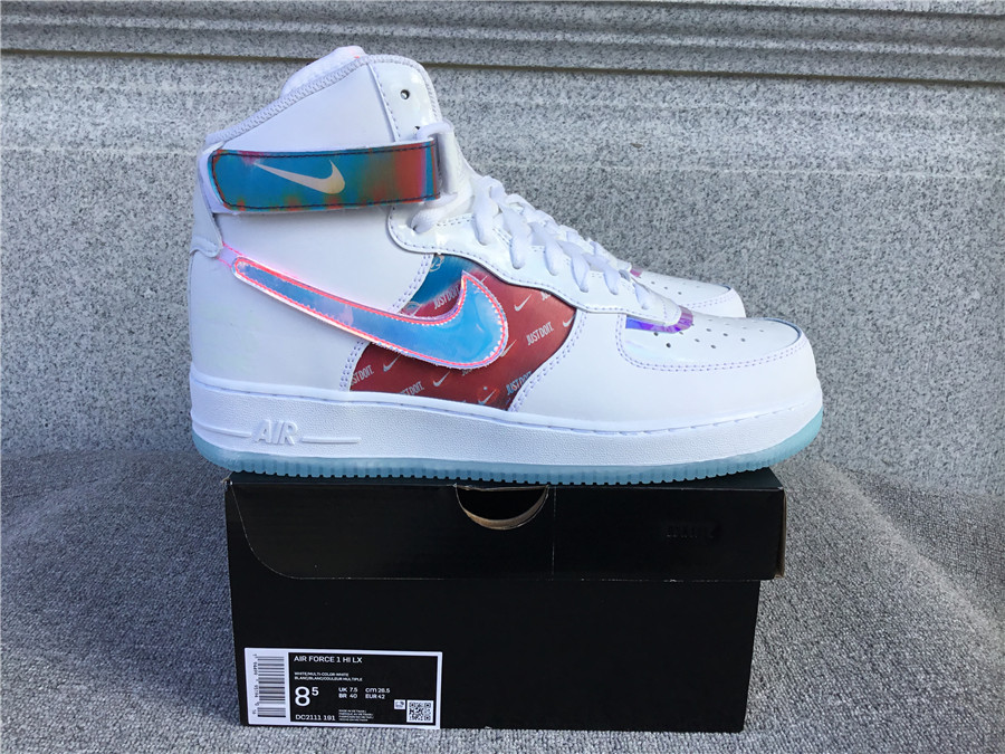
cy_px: 377
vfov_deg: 45.4
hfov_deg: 58.4
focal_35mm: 31
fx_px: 900
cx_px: 502
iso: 25
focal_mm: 3.3
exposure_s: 1/379
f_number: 2.4
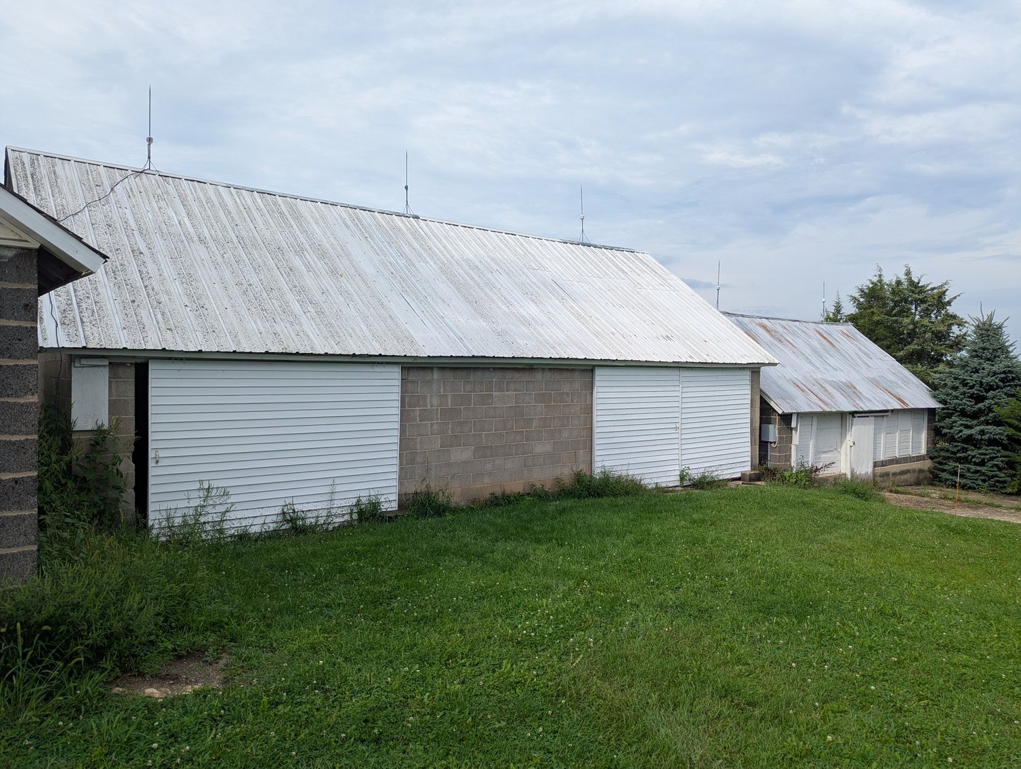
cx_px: 510
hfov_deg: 71.5
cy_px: 384
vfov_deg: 56.9
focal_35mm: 24
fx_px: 709
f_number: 1.85
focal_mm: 6.81
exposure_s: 1/1550
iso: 61
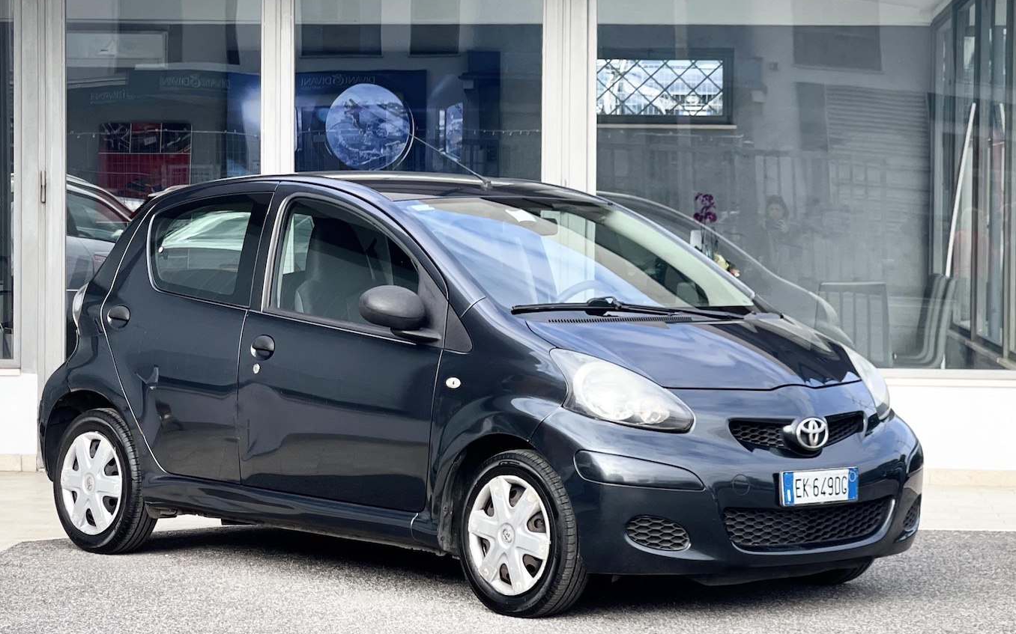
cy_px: 381
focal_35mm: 78
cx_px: 487
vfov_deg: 16.7
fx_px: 2159
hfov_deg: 26.5
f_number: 2.2
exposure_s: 1/320
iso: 32
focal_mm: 7.5
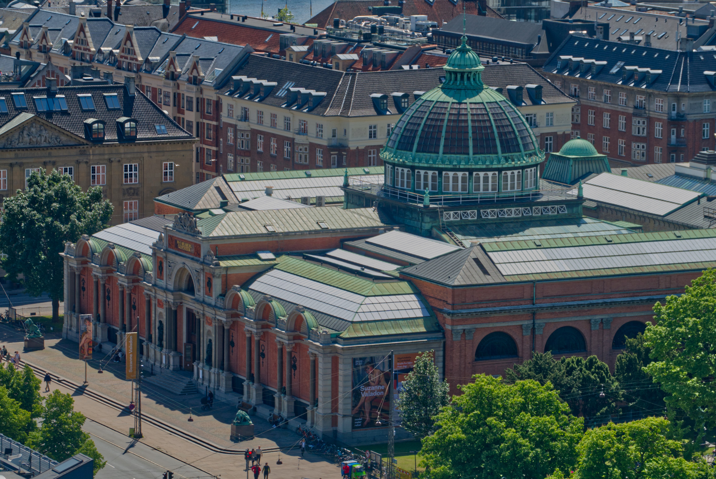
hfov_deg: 15.2
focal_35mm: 135
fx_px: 2687
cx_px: 358
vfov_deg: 10.2
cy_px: 240
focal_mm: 49.5
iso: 100
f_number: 4
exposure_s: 1/640
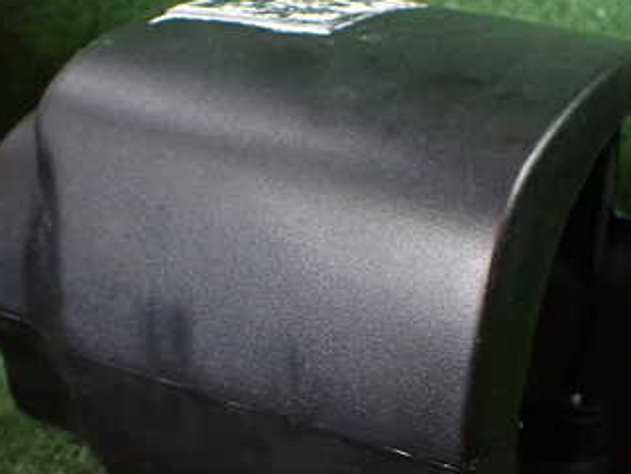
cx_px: 295
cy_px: 323
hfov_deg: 34.3
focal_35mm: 56
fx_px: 1021
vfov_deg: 26.0
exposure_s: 1/100
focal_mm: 5.4
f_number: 2.3
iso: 800
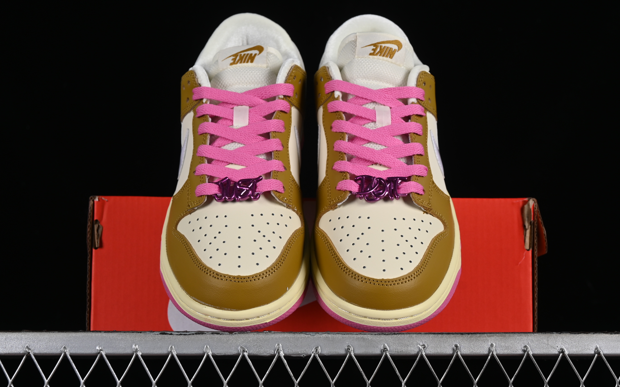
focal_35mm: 77
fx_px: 1301
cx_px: 310
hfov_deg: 26.8
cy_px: 204
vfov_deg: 16.9
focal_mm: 50
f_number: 8
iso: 160
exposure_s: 1/80
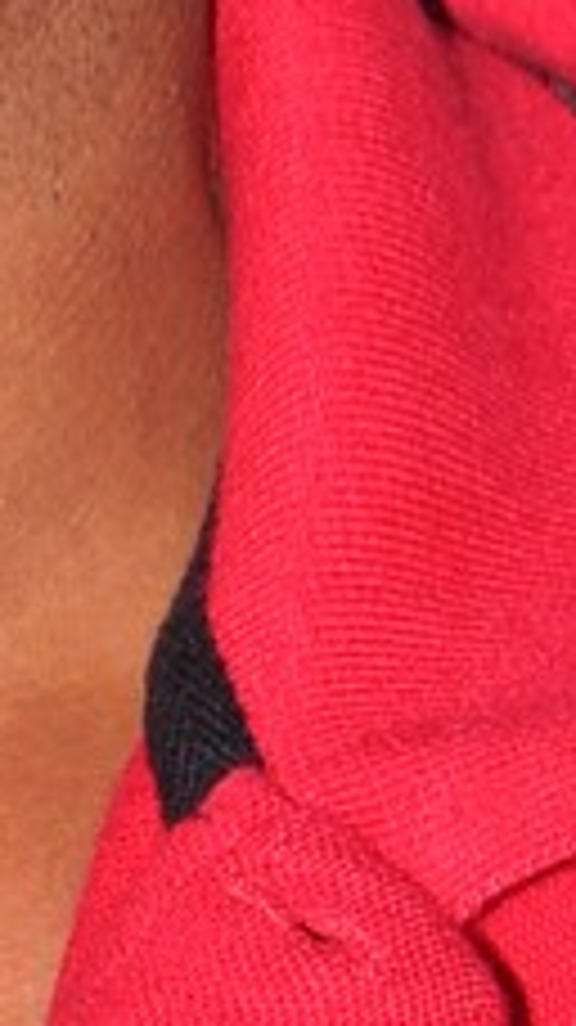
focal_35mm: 1435
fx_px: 39009
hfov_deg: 0.8
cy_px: -63
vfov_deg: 1.5
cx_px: -554
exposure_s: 1/125
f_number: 8
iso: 400
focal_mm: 135
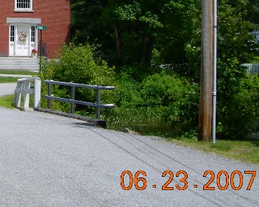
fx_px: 827
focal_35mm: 108
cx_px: -66
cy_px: -43
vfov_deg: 13.8
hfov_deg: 16.9
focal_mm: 7.8
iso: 50
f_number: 4.8
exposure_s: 1/681
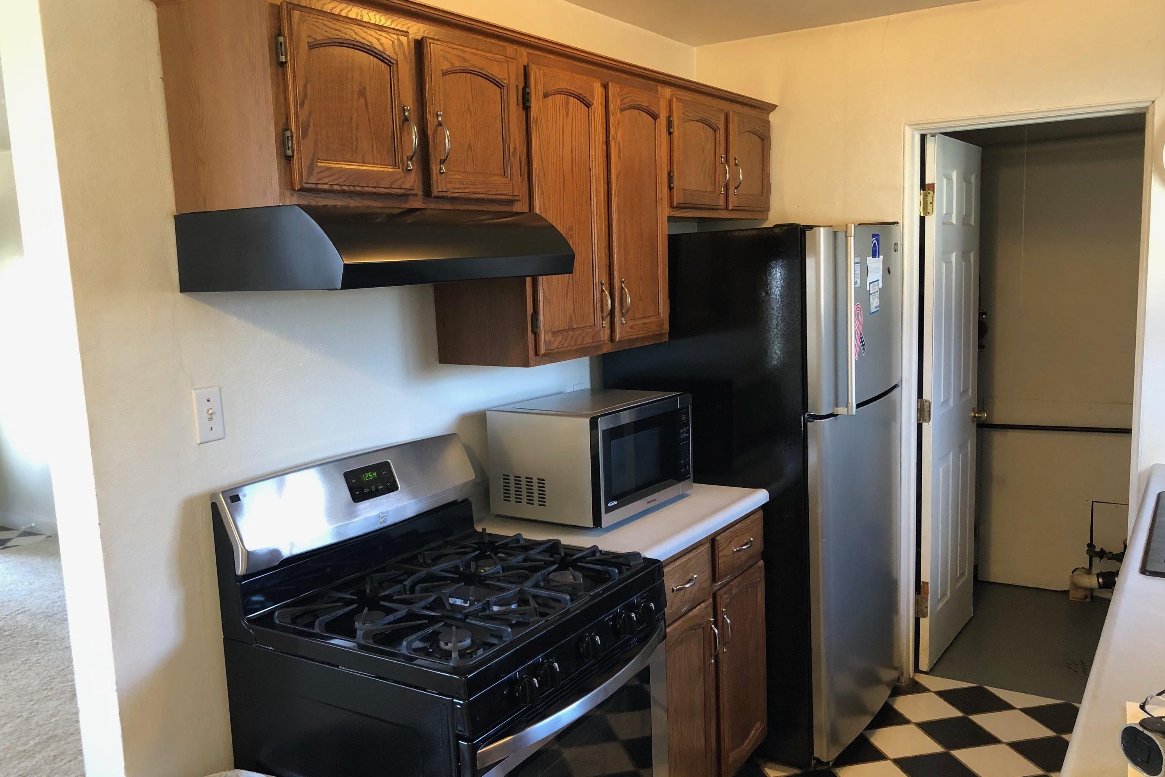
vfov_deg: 43.6
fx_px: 971
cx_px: 577
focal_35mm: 30
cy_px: 420
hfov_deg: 61.9
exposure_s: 1/15
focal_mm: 3.99
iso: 40
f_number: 1.8
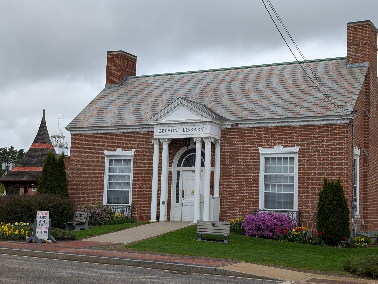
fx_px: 536
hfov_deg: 38.9
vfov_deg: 29.8
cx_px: 189
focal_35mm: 49
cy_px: 142
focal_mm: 6.9
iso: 21
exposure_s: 1/873
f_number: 1.68
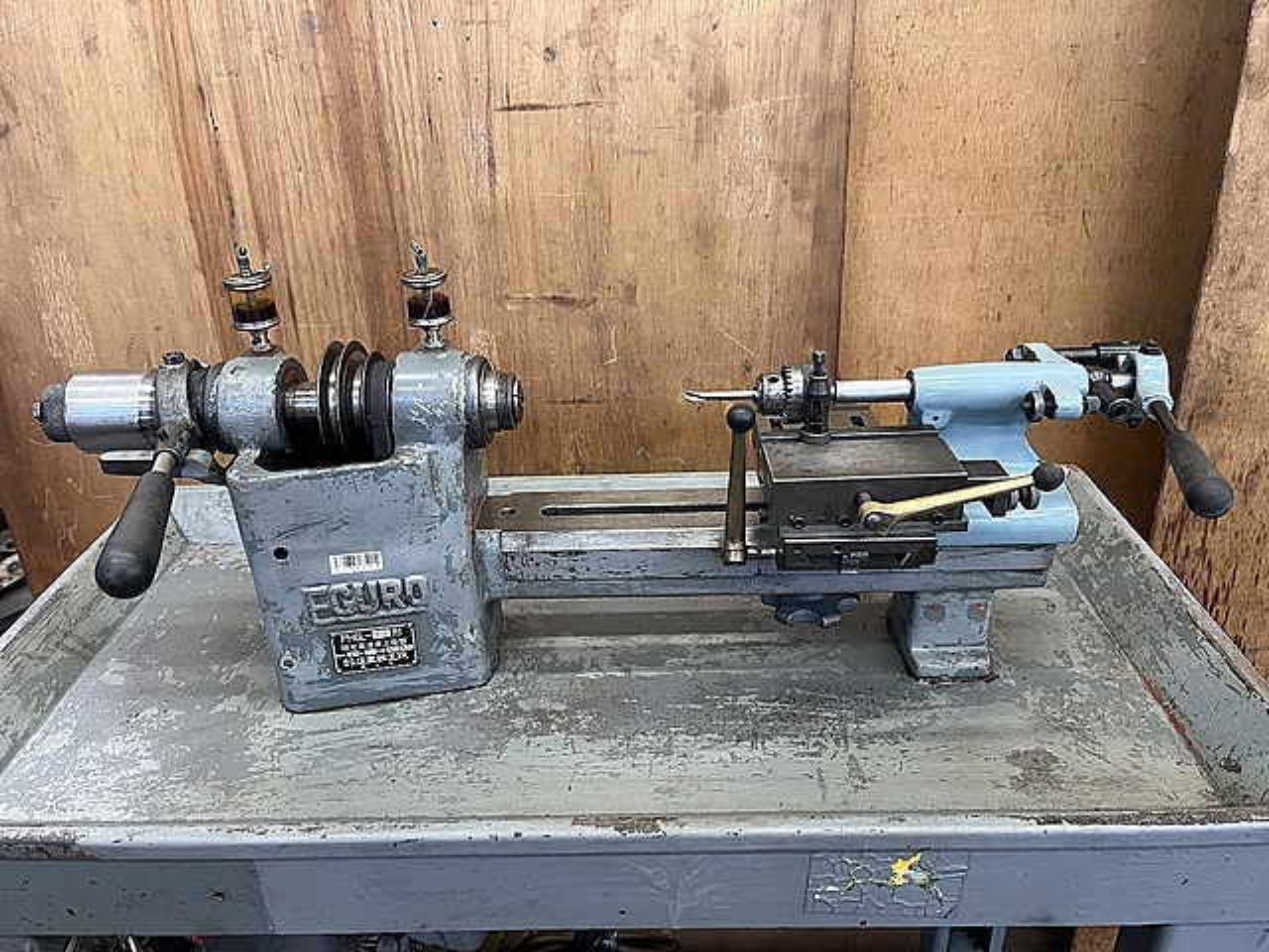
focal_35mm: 26
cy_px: 476
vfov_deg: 53.1
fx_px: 953
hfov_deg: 67.3
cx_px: 634
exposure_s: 1/60
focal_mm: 5.1
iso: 200
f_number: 1.6
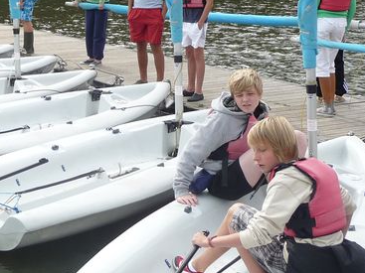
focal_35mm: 75
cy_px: 53
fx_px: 791
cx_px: 78
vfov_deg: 19.4
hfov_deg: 25.6
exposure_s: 1/320
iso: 100
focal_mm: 5.3
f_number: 3.5
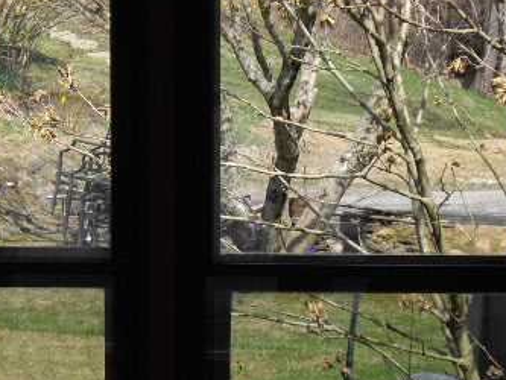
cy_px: 228
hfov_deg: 9.9
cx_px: 129
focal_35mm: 200
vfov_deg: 7.4
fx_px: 2925
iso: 64
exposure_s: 1/250
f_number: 3.8
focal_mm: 13.7
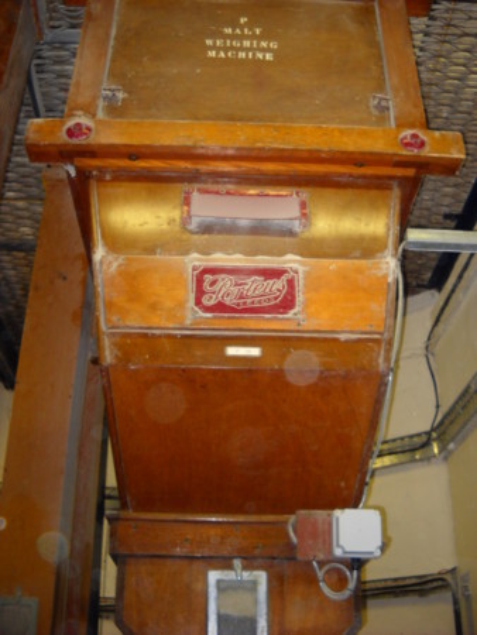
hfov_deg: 35.2
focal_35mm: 41
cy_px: 318
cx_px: 238
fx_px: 753
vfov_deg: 45.8
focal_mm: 6.72
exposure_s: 1/30
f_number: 3.1
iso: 200
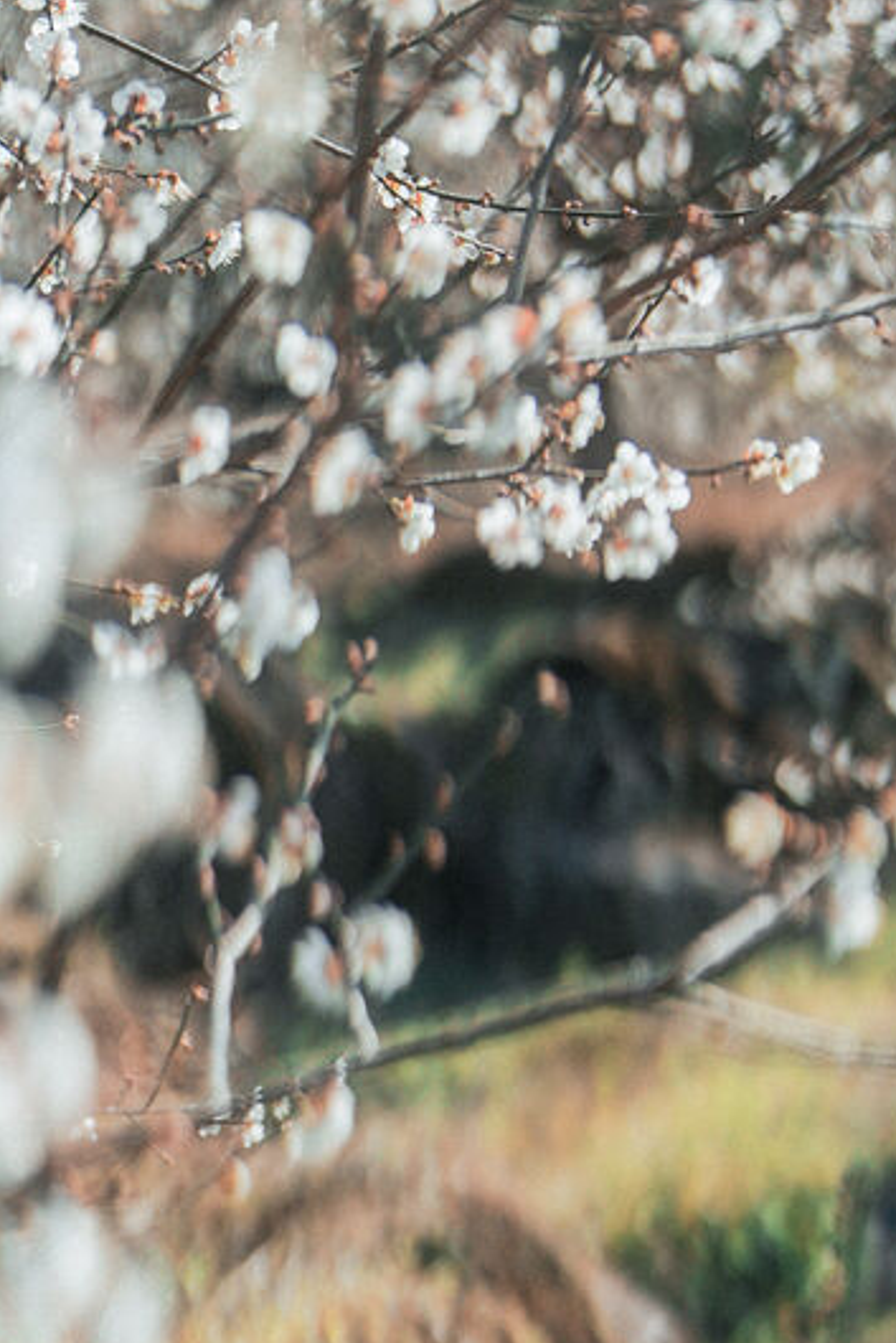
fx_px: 6342
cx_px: 1439
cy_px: 1462
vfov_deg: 11.9
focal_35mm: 170
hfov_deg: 7.9
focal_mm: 50
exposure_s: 1/8000
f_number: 1.2
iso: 100
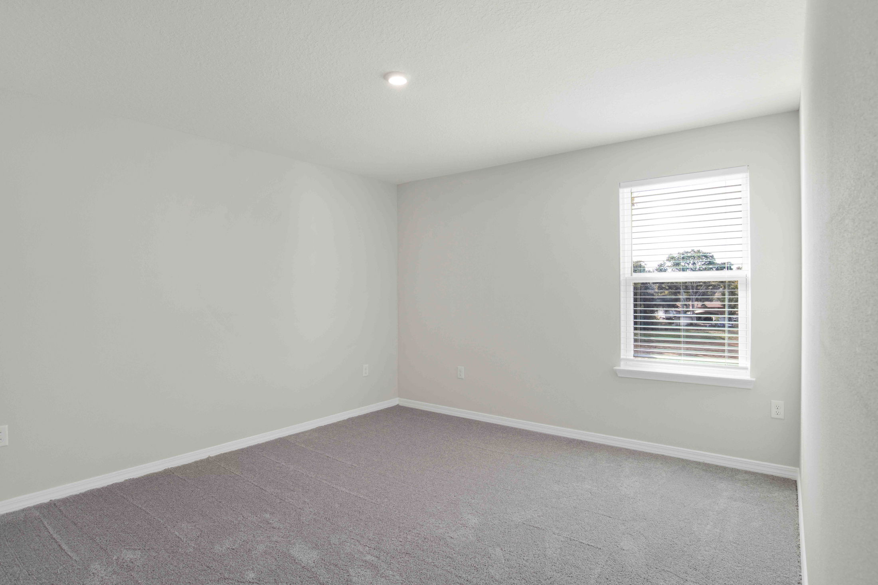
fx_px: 439
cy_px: 292
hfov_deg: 90.0
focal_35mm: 18
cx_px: 439
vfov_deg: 67.4
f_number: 11
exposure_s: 1/4
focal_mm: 18
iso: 200
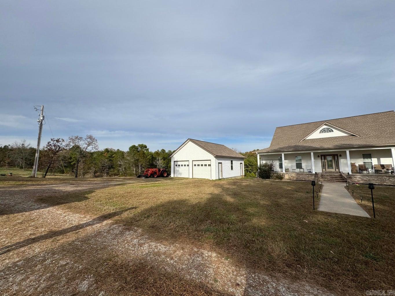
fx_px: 160
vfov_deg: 85.7
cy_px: 148
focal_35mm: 14
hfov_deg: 102.1
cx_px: 198
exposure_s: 1/2584
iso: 50
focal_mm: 2.22
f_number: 2.2
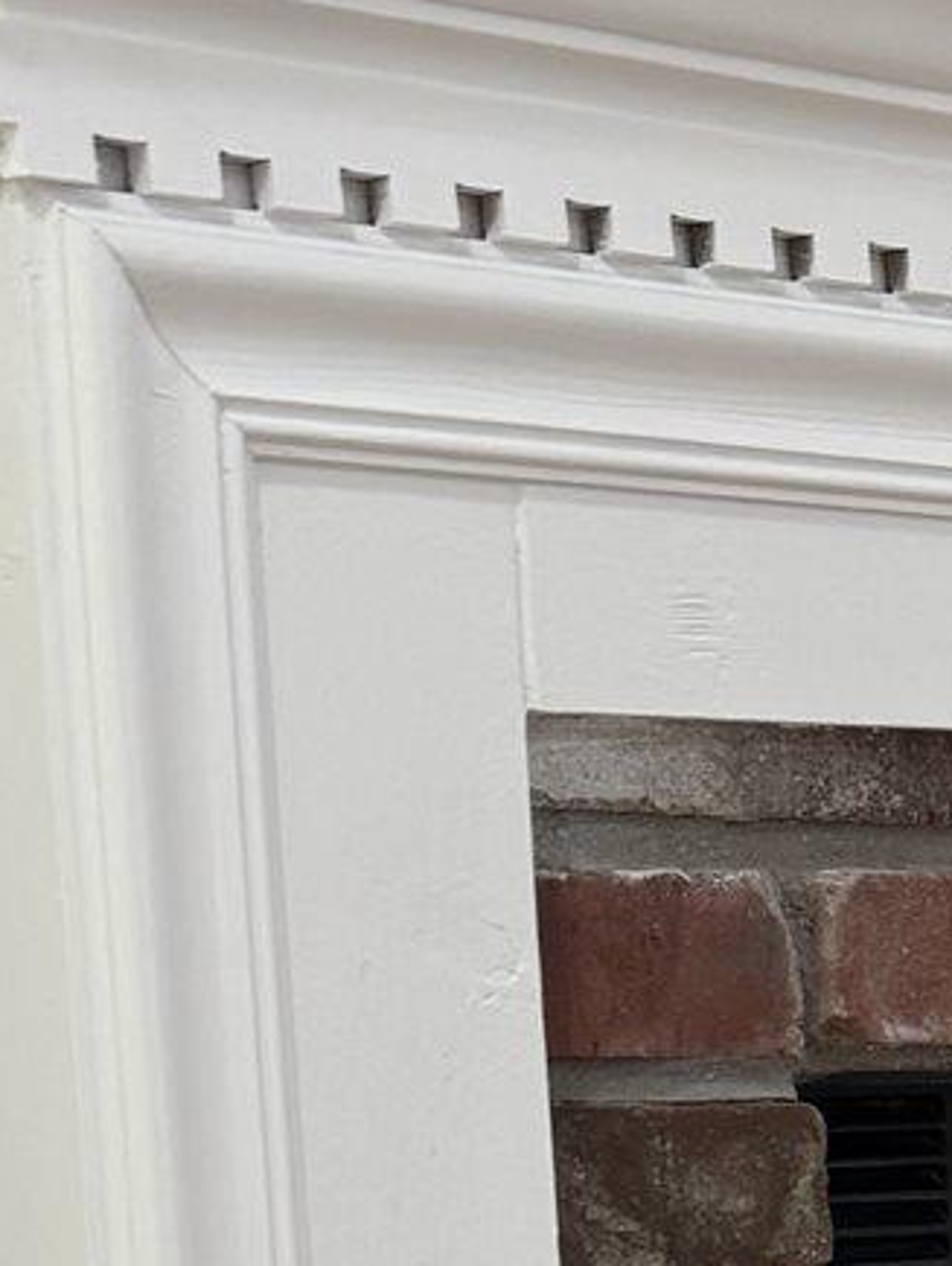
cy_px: 2133
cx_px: 1761
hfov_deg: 10.9
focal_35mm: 127
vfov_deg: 14.1
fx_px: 4650
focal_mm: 6.76
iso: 160
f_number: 1.78
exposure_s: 1/120
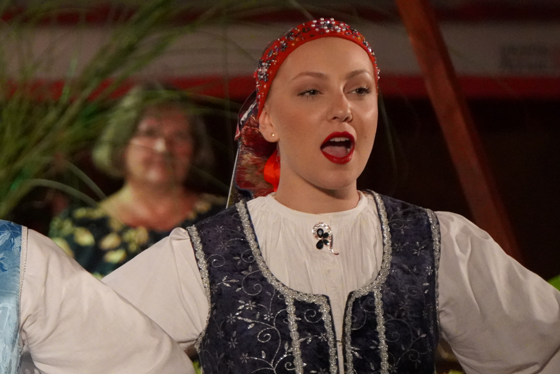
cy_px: 232
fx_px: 8369
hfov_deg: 3.8
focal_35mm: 538
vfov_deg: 2.6
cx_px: 96
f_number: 6.3
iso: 6400
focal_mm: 202
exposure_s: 1/250
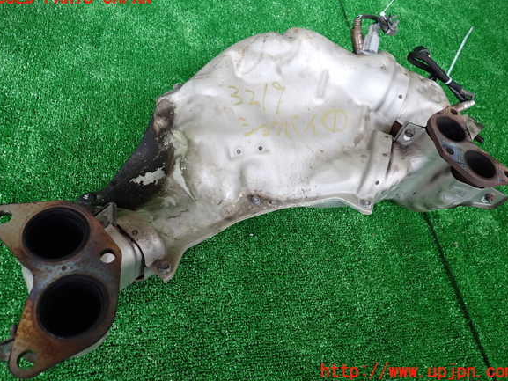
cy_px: 185
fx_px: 382
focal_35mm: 26
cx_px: 255
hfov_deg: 67.3
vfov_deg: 53.1
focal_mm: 4.5
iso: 500
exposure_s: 1/80
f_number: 2
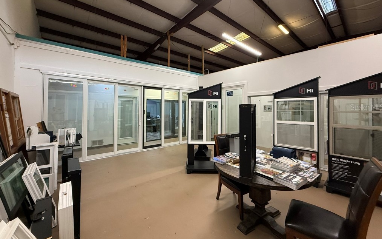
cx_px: 193
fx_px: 156
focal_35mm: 15
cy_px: 107
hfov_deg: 101.5
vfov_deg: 74.6
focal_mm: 2.22
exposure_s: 1/60
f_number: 2.2
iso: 200
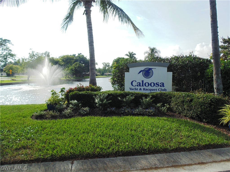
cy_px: 86
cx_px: 115
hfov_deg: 76.4
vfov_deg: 61.1
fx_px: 146
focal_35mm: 22
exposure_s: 1/100
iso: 80
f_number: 9.7
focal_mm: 4
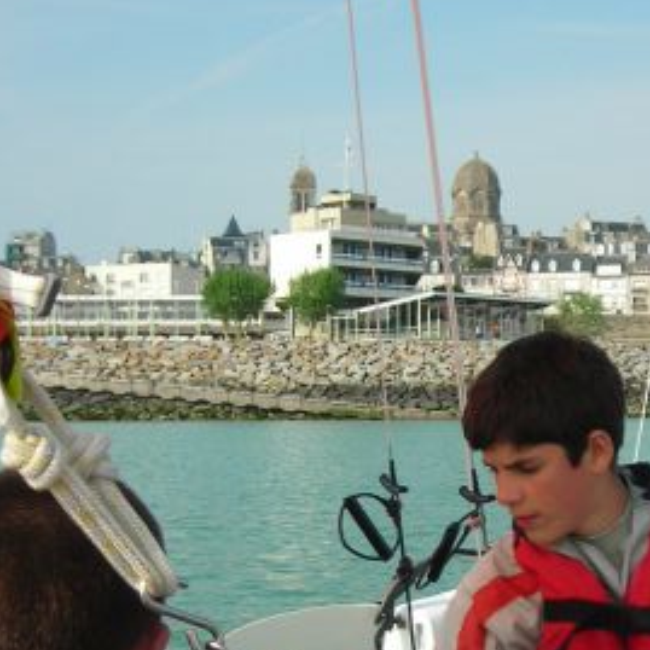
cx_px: 536
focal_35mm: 80
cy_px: 437
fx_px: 1700
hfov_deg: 21.3
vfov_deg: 21.6
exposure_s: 1/133
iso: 50
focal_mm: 6.3
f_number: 6.4
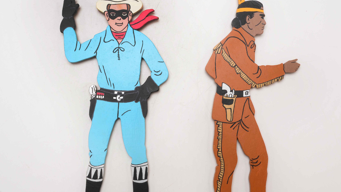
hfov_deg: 47.3
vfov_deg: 27.7
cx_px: 189
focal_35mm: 43
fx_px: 389
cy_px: 110
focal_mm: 24
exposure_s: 1/80
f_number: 25
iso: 100
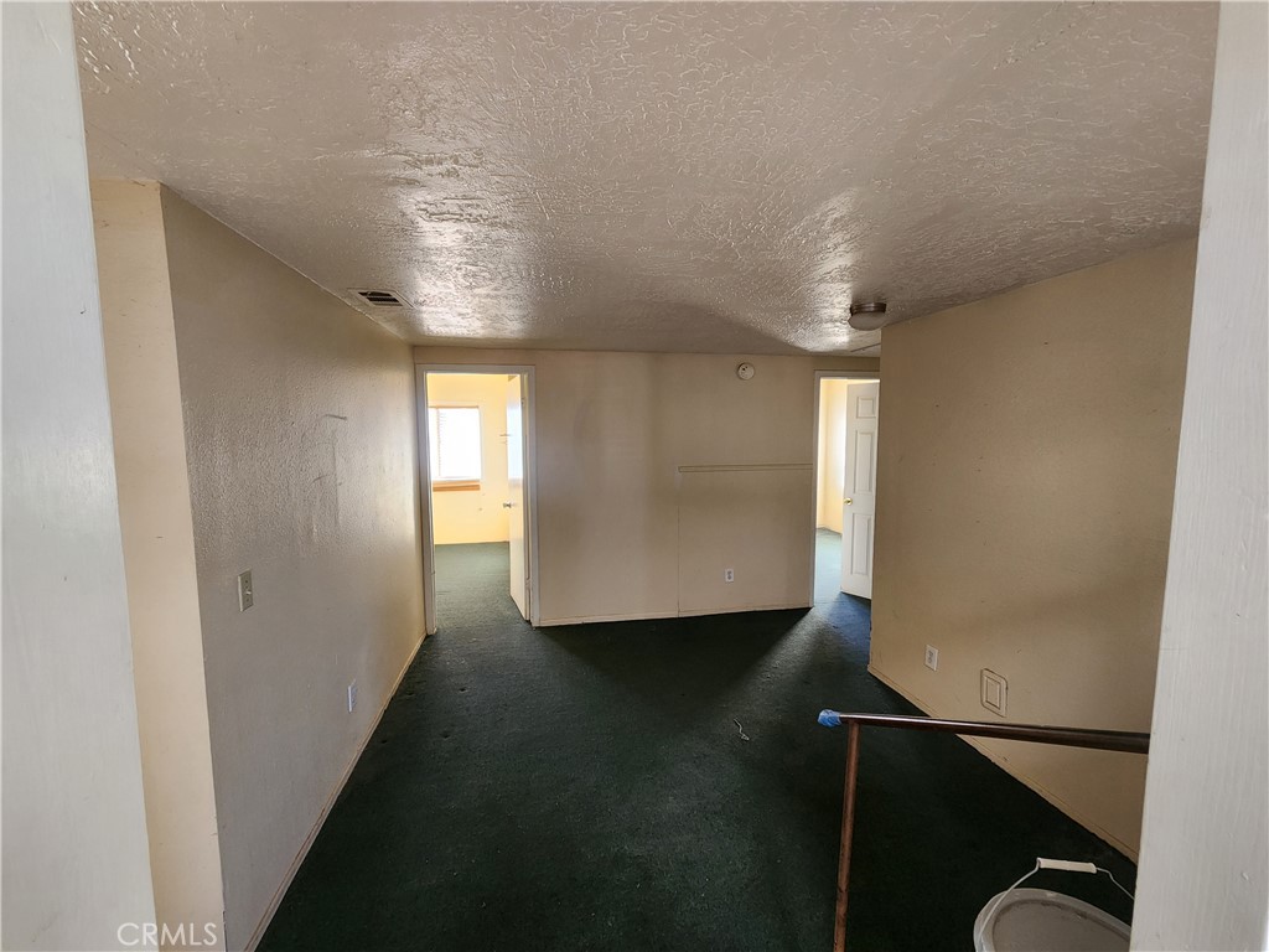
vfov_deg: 89.9
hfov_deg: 106.2
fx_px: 477
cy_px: 476
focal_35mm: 13
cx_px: 634
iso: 320
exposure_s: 1/40
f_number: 2.2
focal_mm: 2.2
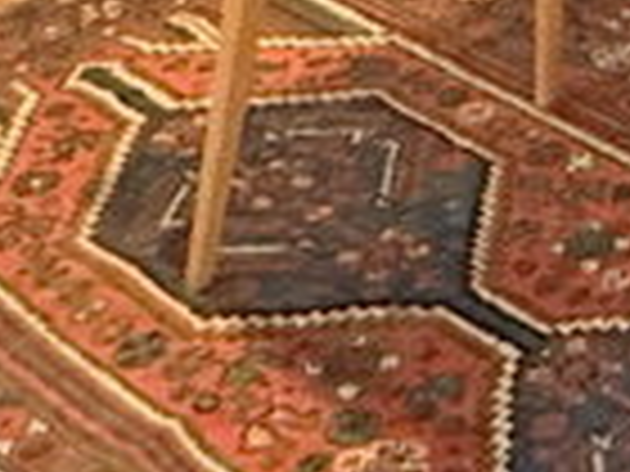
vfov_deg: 11.1
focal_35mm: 107
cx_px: 718
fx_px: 1947
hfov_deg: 17.7
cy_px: -737
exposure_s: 1/50
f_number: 2.2
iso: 1000
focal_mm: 2.22
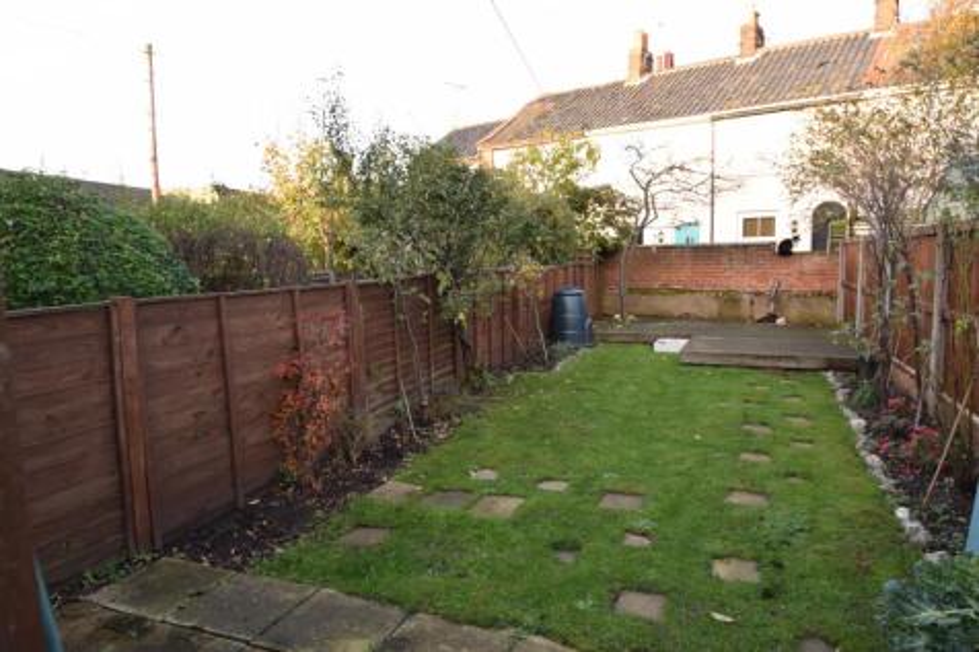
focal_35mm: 24
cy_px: 326
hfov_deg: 73.8
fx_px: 652
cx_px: 490
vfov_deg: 53.1
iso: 280
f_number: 5.6
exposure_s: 1/125
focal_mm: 16
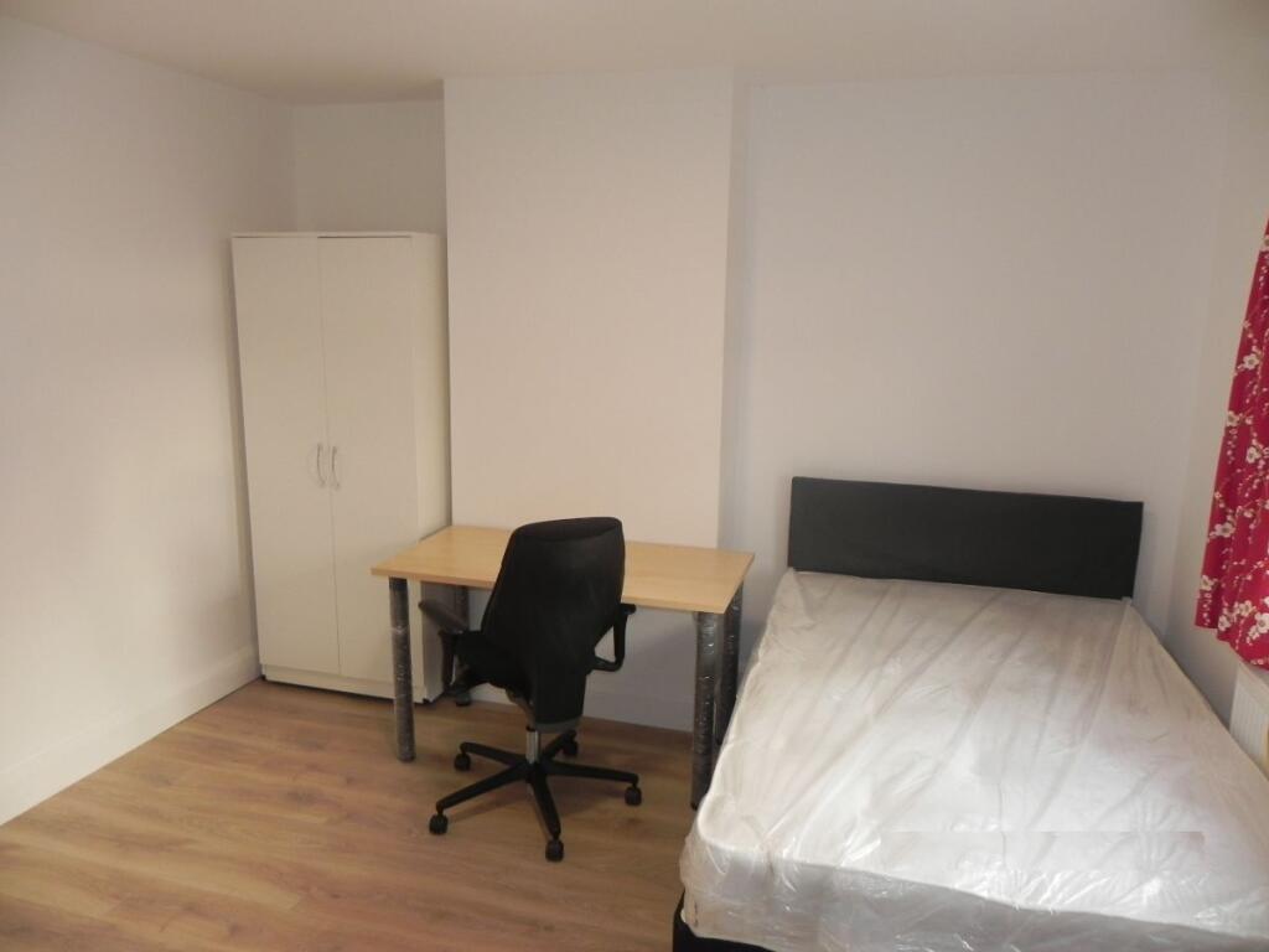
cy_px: 476
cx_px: 634
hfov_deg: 67.3
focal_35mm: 26
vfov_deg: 53.1
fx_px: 953
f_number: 2.8
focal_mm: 4.6
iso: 160
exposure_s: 1/49.6
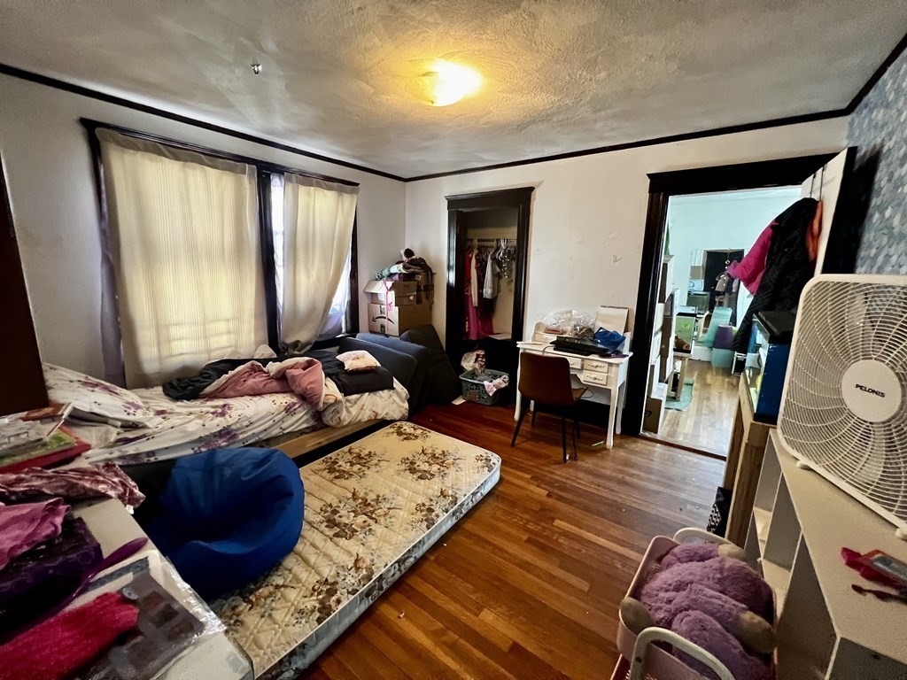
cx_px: 454
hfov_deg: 106.2
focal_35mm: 13
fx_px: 341
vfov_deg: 89.9
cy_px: 340
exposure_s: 1/60
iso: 640
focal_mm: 1.57
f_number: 1.8
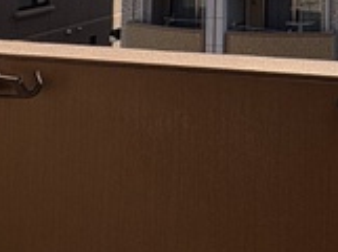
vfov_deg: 20.8
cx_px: 355
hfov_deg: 29.2
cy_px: -112
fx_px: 594
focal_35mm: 61
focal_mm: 2.22
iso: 50
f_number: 2.2
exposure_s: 1/2770
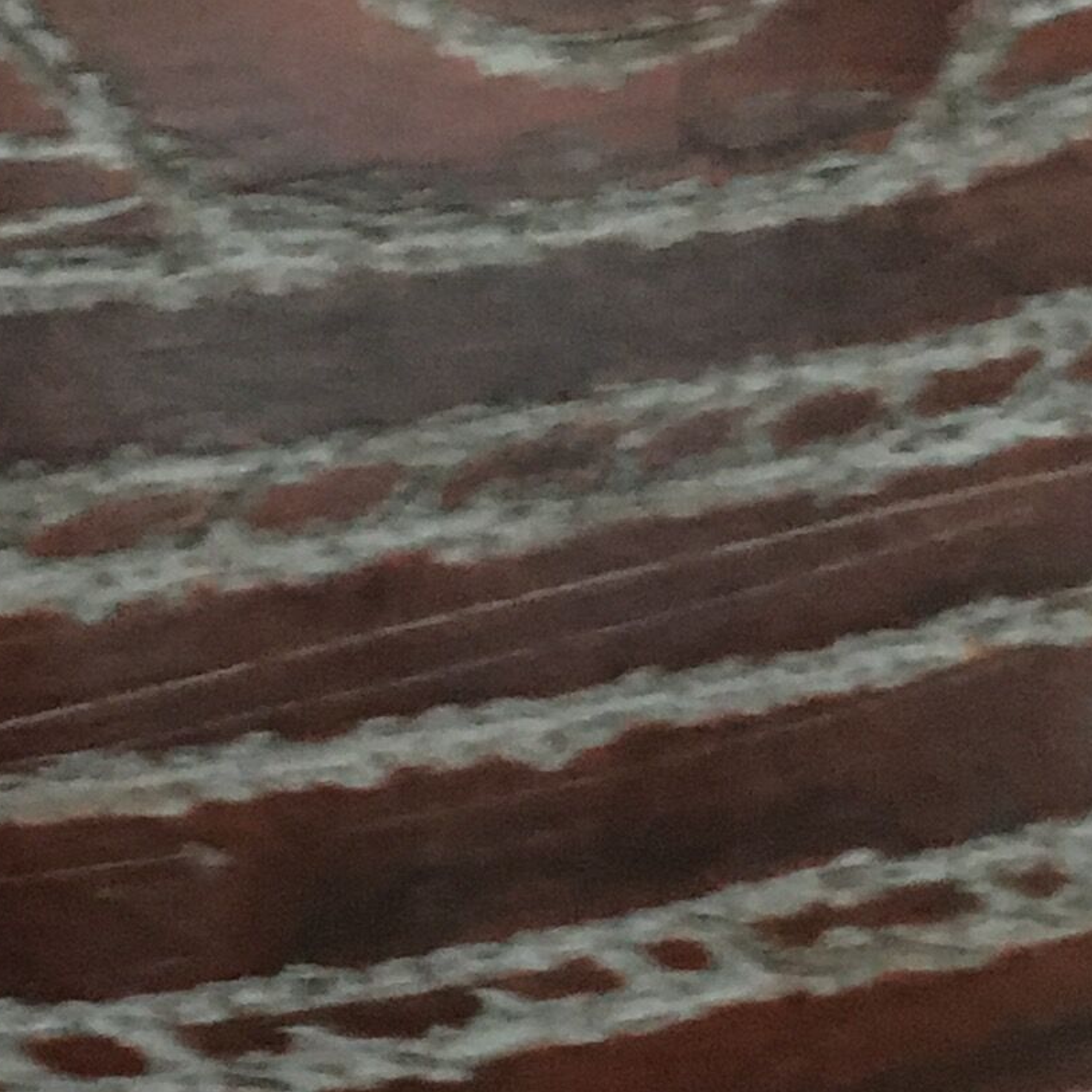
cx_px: -30
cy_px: 449
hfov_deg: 13.5
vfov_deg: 13.7
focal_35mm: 127
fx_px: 4533
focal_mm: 4.15
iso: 400
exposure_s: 1/17
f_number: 2.2
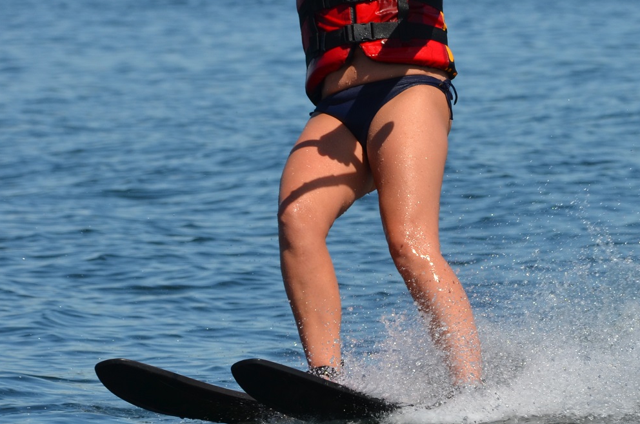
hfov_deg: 4.3
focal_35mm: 479
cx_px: 425
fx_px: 8497
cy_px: 106
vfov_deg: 2.9
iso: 200
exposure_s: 1/750
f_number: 6.7
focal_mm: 165
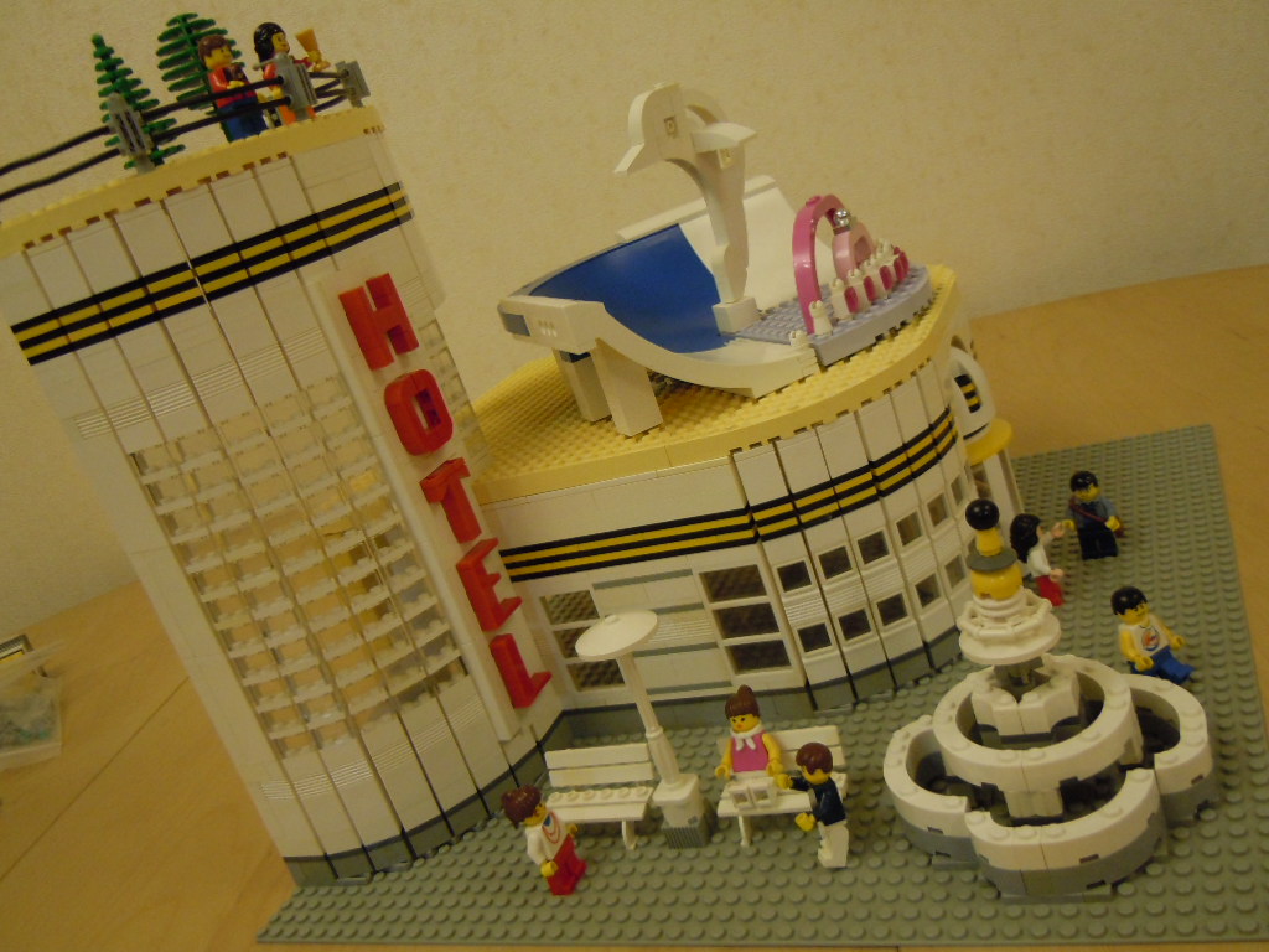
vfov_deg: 46.8
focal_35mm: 30
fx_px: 1100
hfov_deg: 60.0
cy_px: 476
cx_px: 634
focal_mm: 5.4
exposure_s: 1/25
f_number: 3.5
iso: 400
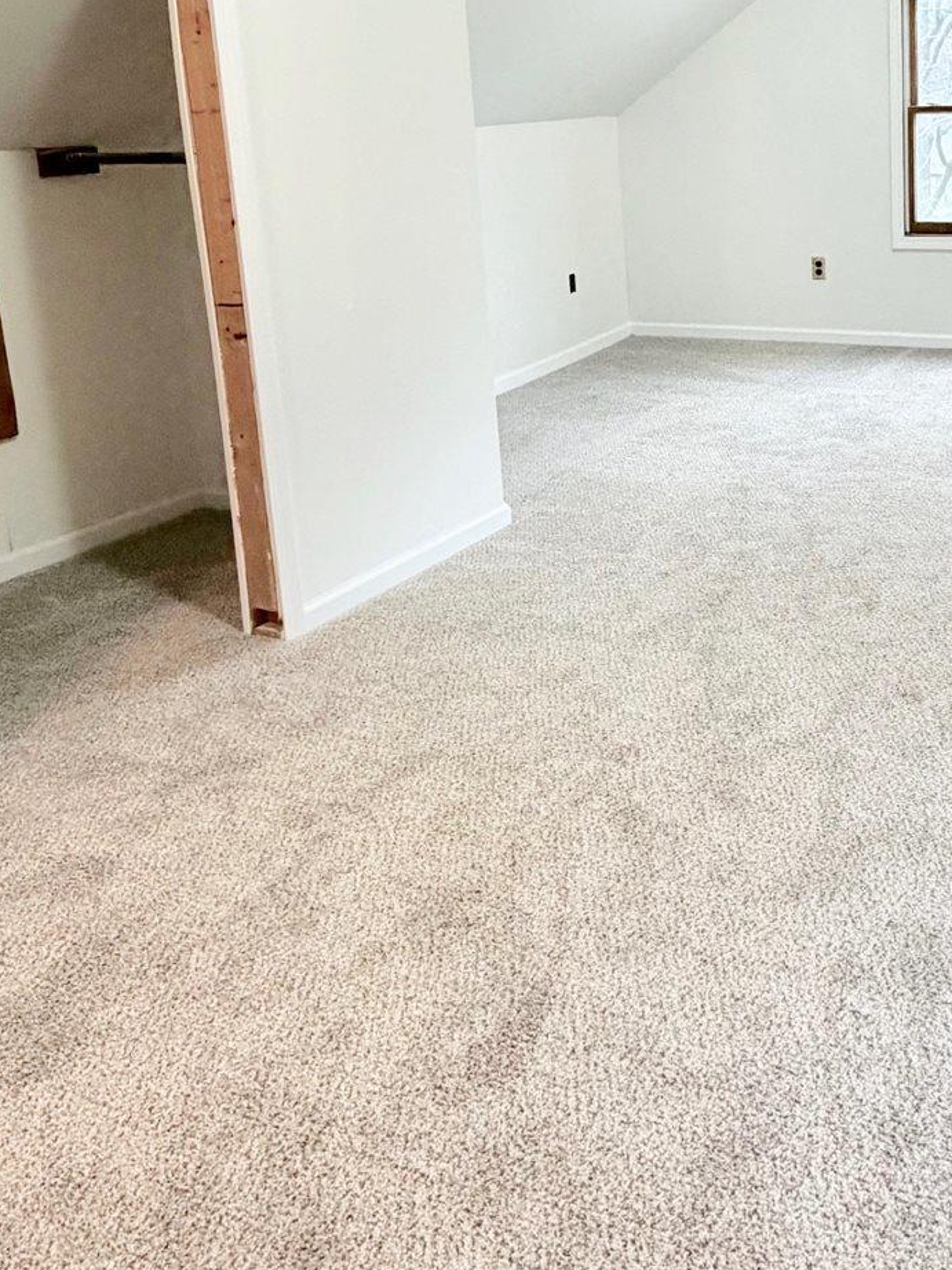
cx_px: 788
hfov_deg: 38.8
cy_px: 343
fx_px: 1284
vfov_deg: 50.8
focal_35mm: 35
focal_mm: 2.22
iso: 400
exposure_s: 1/60
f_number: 2.2
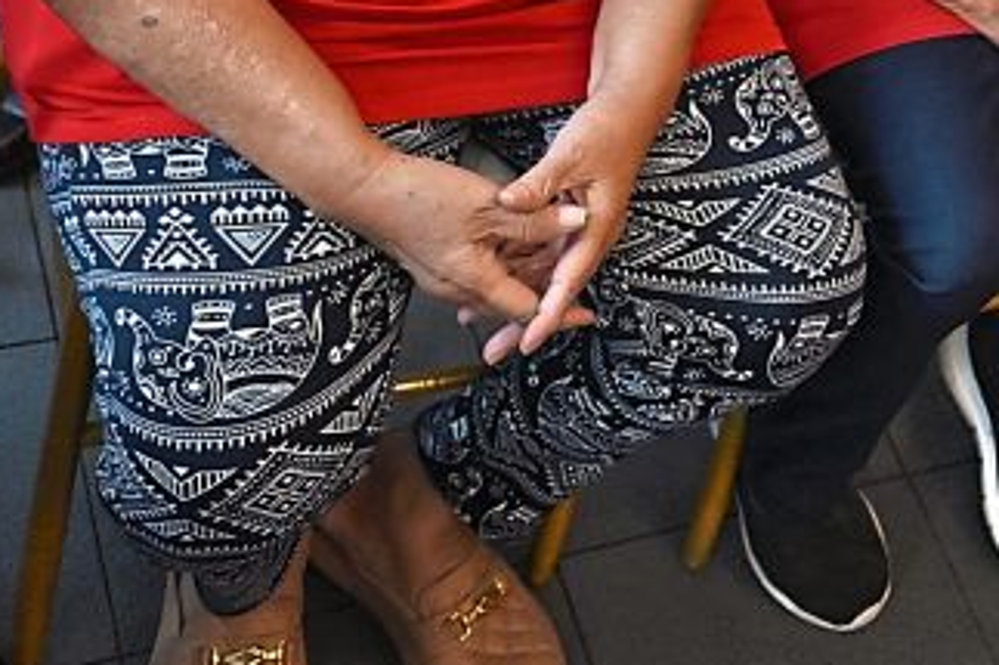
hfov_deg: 18.9
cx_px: 1584
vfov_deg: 13.3
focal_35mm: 92
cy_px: -560
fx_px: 2552
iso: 1400
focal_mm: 24
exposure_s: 1/200
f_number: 4
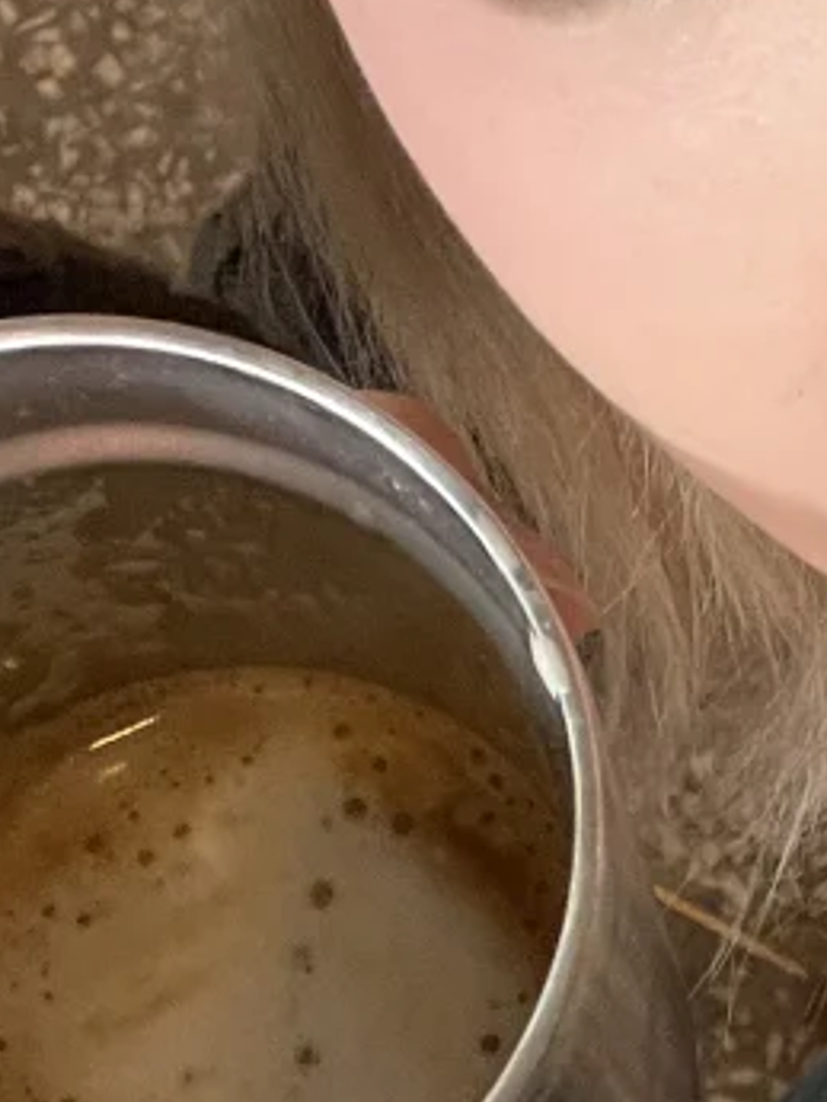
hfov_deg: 15.0
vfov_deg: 19.2
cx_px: 920
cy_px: 1358
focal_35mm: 96
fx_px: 3056
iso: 250
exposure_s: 1/60
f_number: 2.2
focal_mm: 2.71
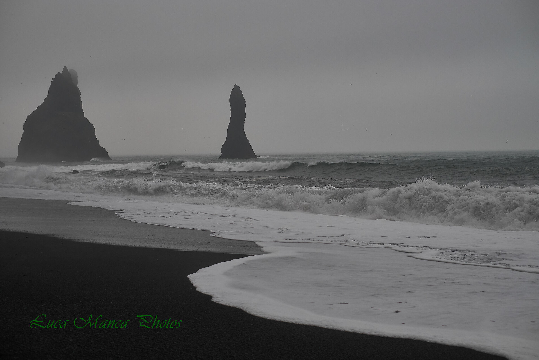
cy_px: 180
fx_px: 793
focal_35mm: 53
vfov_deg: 25.5
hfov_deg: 37.5
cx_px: 270
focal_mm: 35
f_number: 2.8
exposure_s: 1/1600
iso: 800
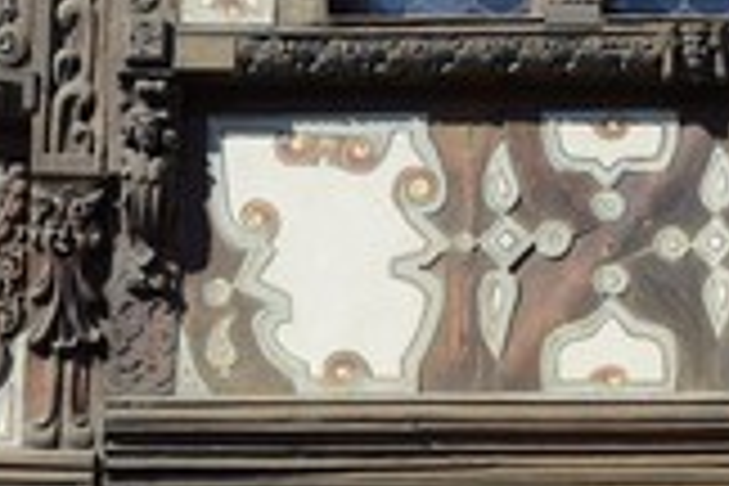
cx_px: 518
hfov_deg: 7.8
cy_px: 616
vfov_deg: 5.2
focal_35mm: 265
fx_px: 5366
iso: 200
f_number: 7.1
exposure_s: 1/320
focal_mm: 102
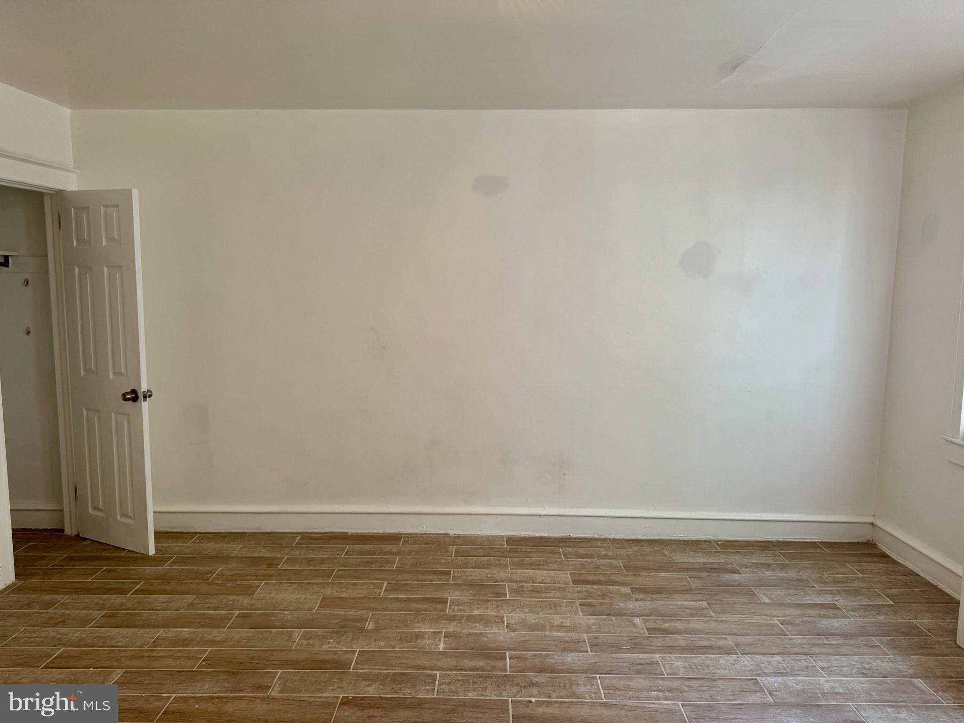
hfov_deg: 71.6
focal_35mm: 24
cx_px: 482
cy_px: 362
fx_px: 668
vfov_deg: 56.8
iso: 125
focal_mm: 6.76
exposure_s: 1/60
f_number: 1.78
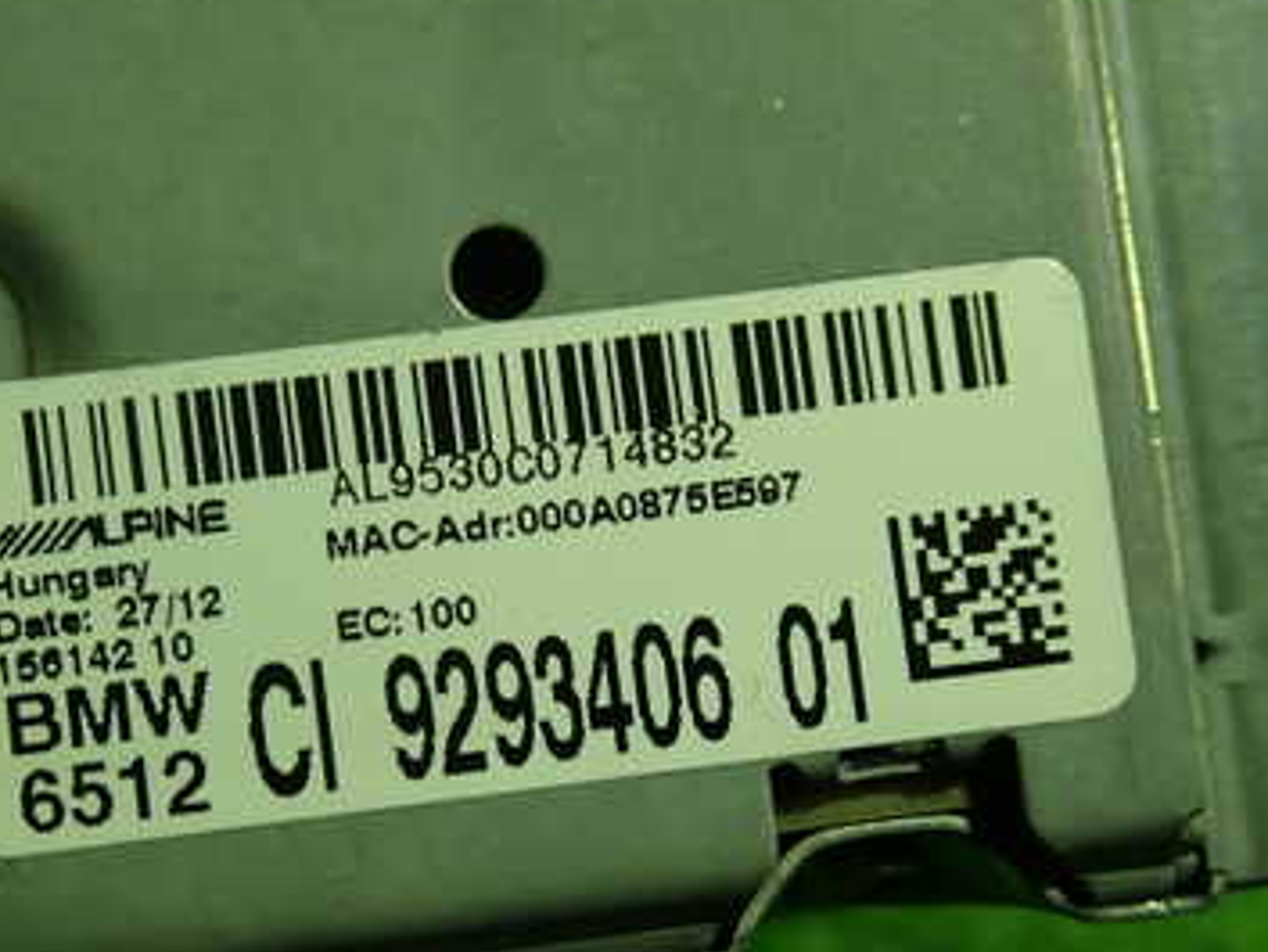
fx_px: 1869
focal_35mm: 51
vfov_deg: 28.4
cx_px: 542
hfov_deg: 37.4
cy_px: 639
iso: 200
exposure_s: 1/60
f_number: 2.3
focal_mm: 5.4
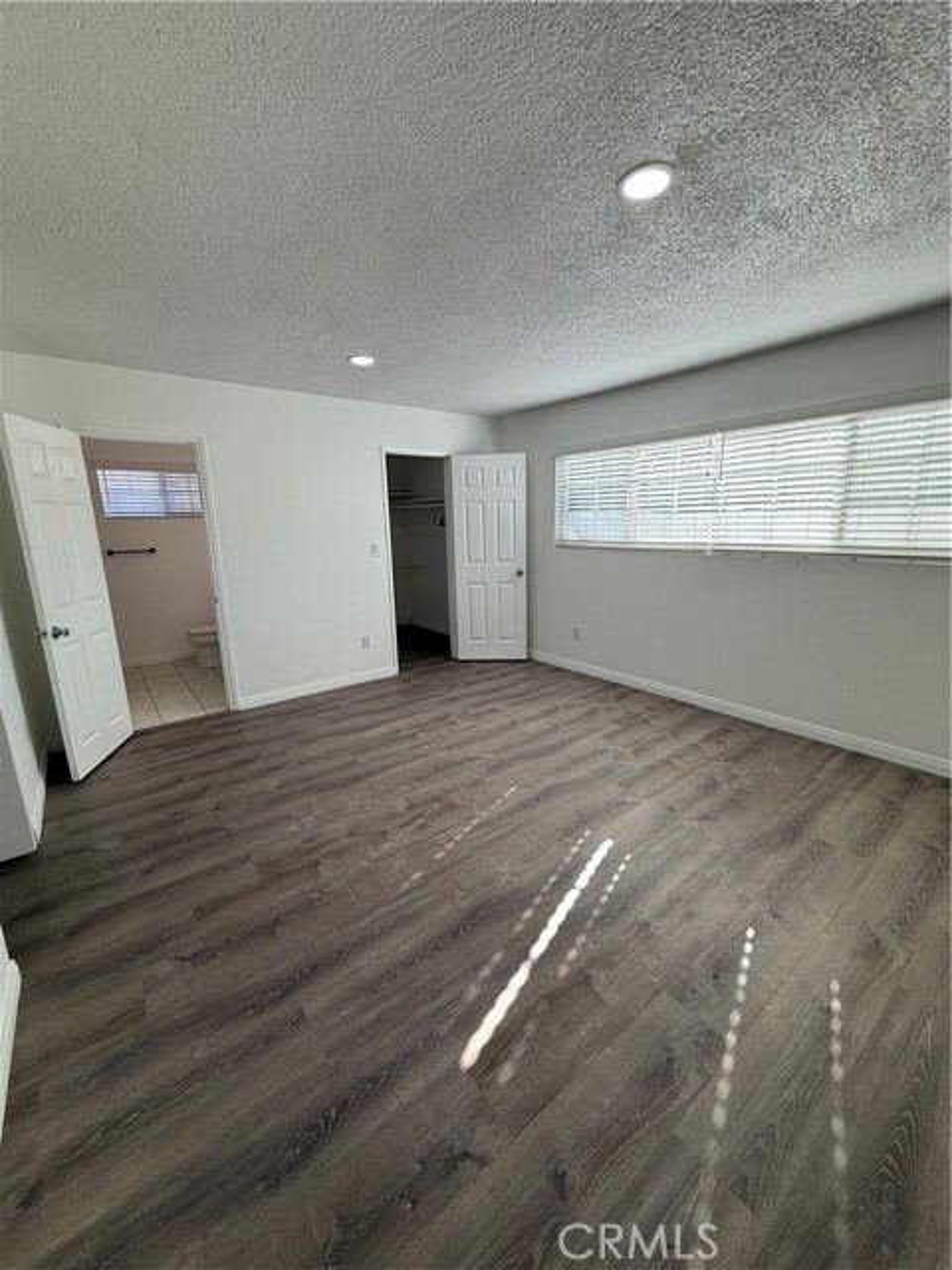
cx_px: 476
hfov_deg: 85.7
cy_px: 635
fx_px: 513
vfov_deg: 102.1
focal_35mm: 14
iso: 64
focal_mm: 2.22
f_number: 2.2
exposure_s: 1/241
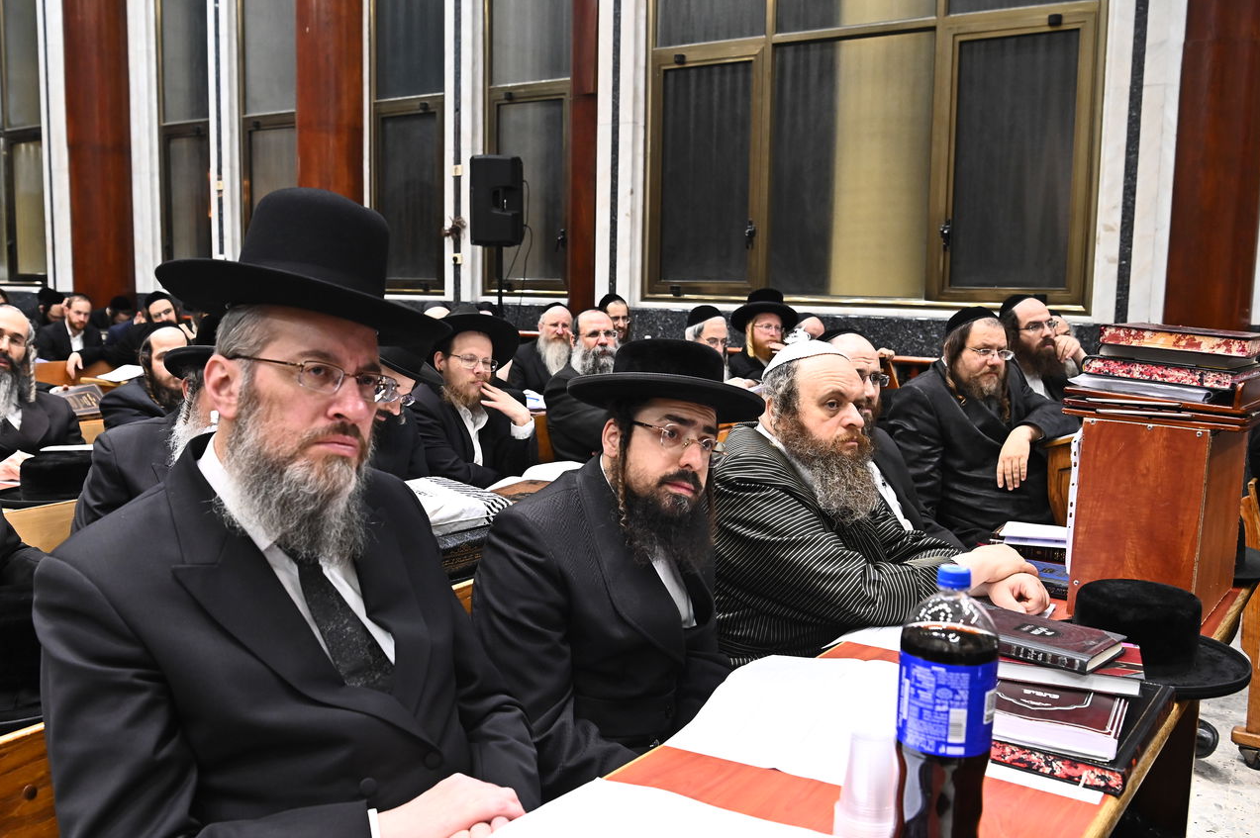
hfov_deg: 57.2
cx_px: 614
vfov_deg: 39.9
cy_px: 428
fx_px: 1154
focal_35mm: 33
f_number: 5.6
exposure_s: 1/200
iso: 2500
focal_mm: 30
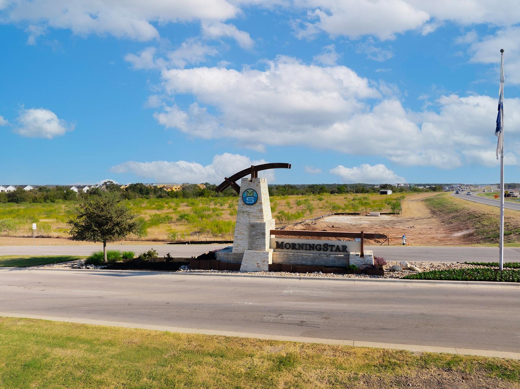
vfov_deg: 56.8
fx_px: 360
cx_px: 260
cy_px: 194
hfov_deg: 71.6
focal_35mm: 24
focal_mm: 12.29
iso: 100
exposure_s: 1/640
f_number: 6.3
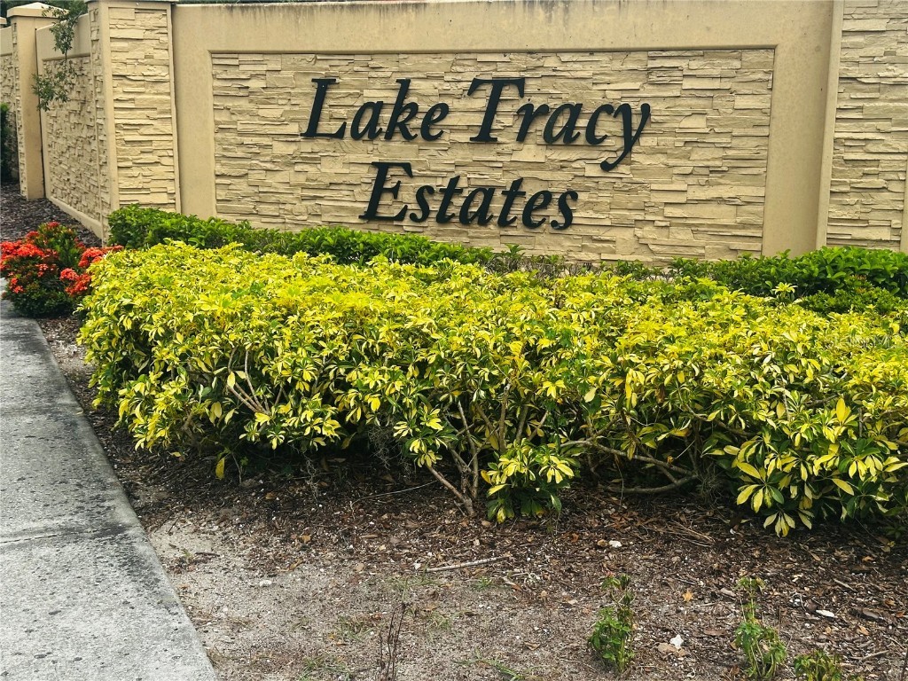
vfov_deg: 30.3
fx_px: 1259
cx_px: 454
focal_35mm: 48
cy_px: 340
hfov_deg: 39.7
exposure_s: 1/1815
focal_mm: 6.86
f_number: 1.78
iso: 64
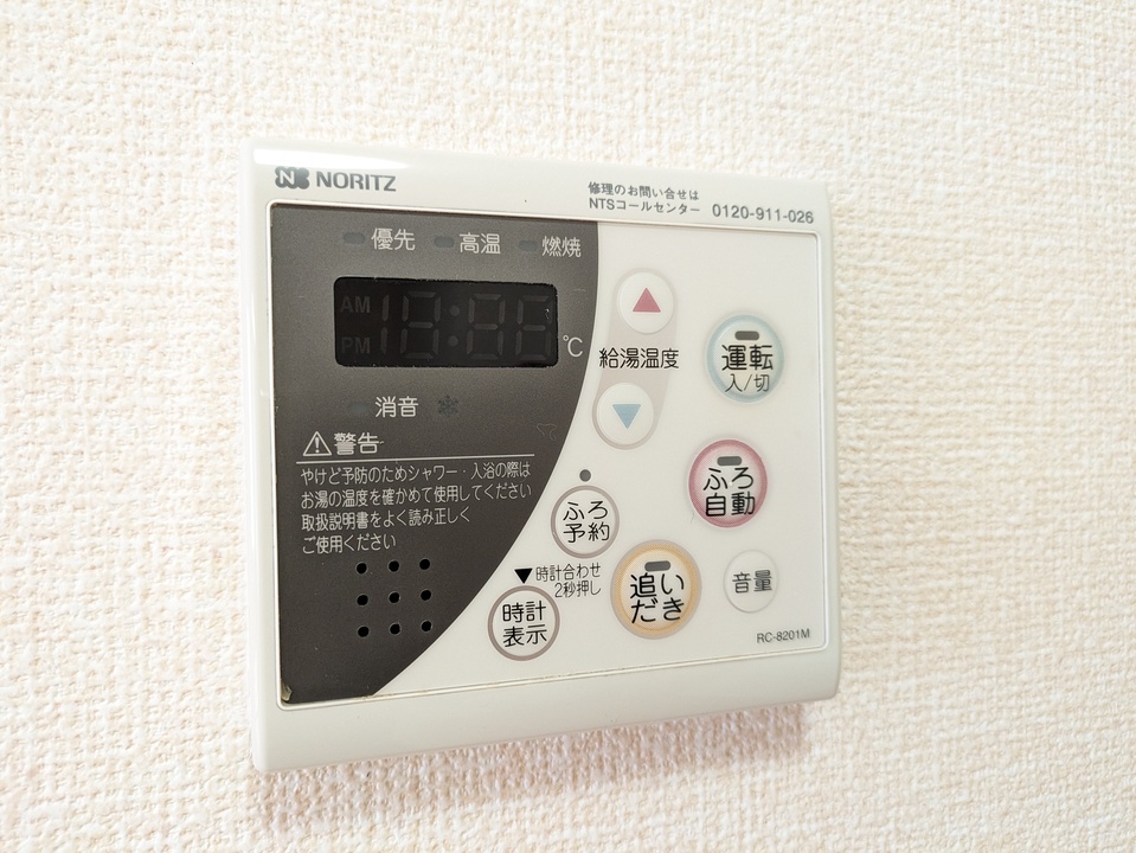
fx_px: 821
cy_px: 426
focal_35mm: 25
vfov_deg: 54.9
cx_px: 568
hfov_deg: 69.4
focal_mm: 5.43
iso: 518
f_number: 1.89
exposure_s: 1/60
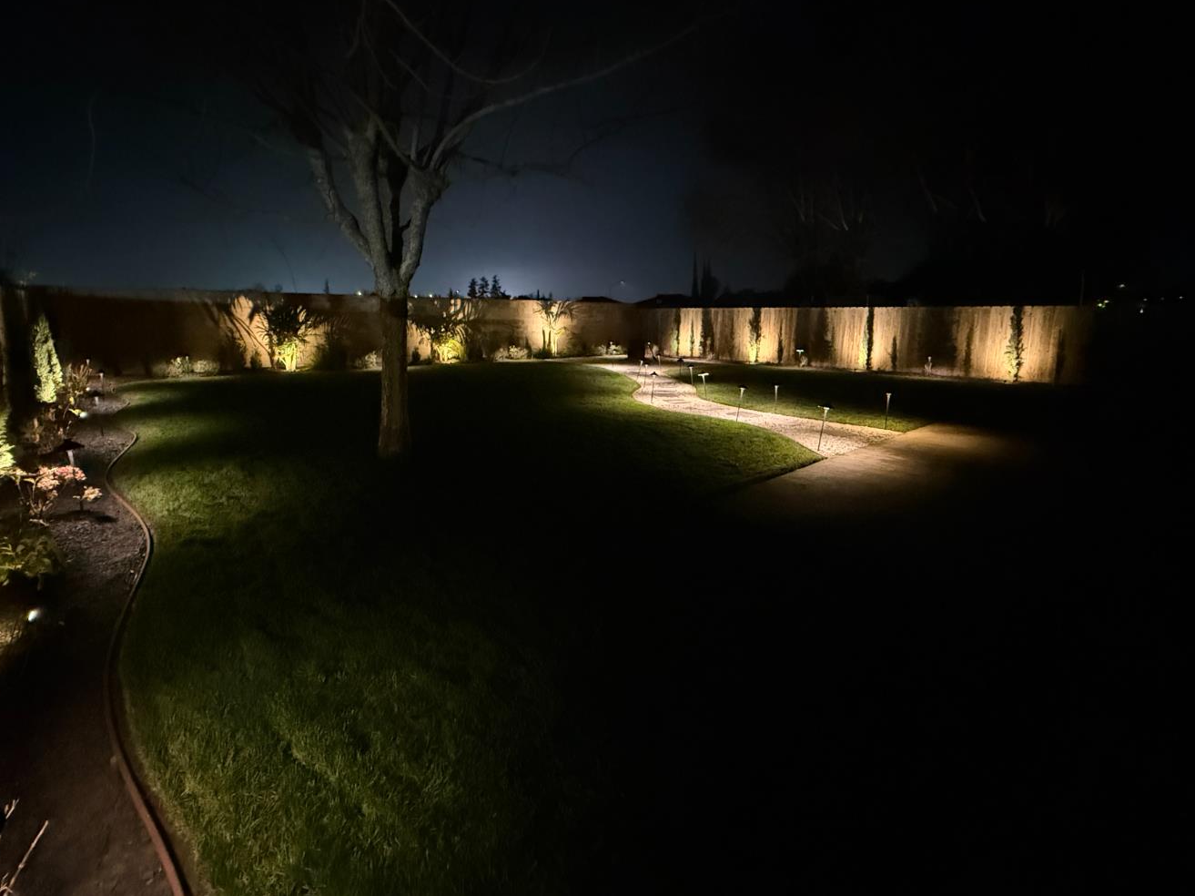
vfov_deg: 77.6
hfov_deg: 94.3
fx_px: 552
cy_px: 386
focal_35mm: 16
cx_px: 552
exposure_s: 1/15
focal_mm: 2.22
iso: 3200
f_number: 2.2
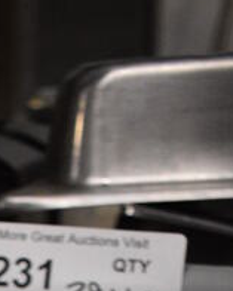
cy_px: 654
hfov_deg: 12.7
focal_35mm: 118
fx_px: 1016
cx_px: -65
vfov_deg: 13.1
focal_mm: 18
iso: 1800
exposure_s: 1/125
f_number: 3.5
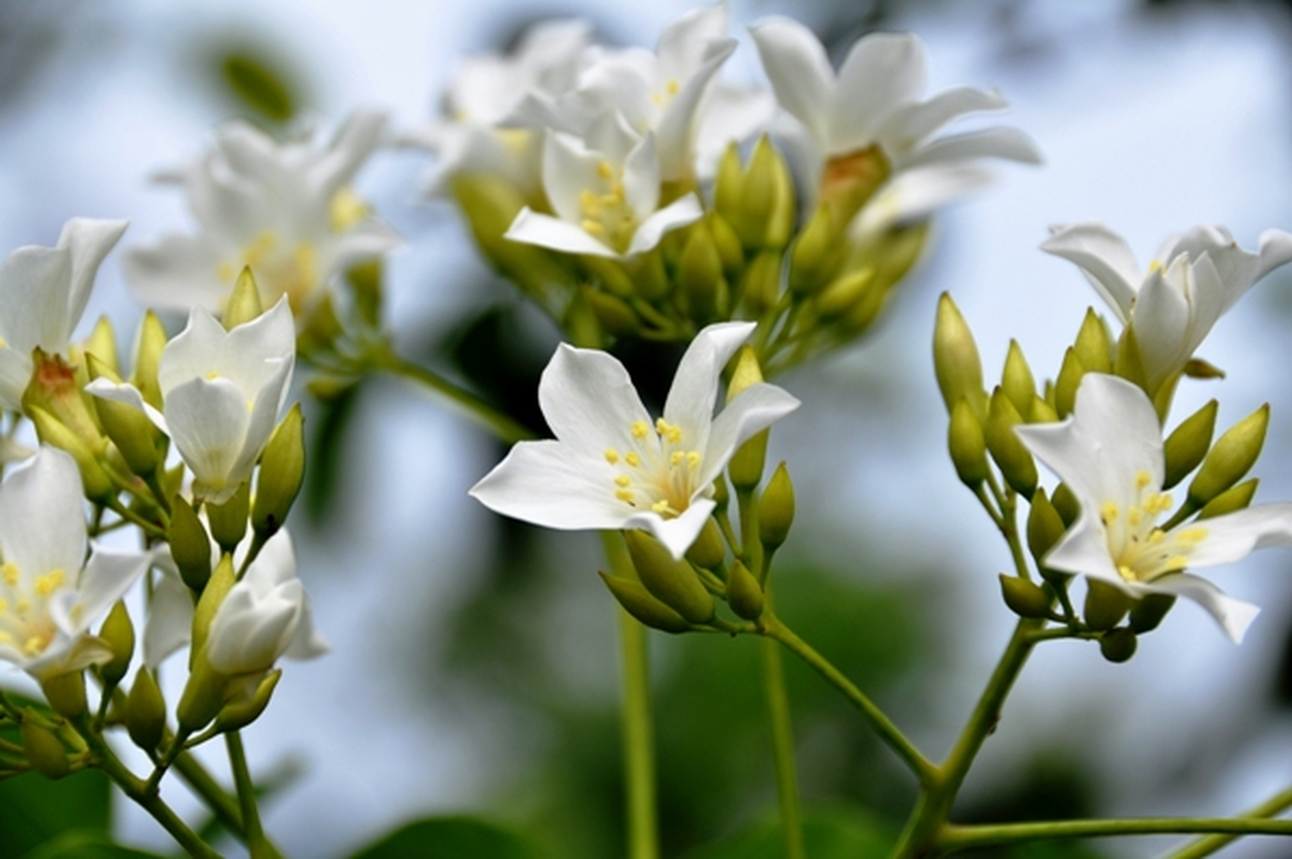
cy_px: 430
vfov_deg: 9.6
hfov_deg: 14.4
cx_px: 646
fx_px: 5110
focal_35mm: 142
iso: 200
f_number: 8
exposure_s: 1/400
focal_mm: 95
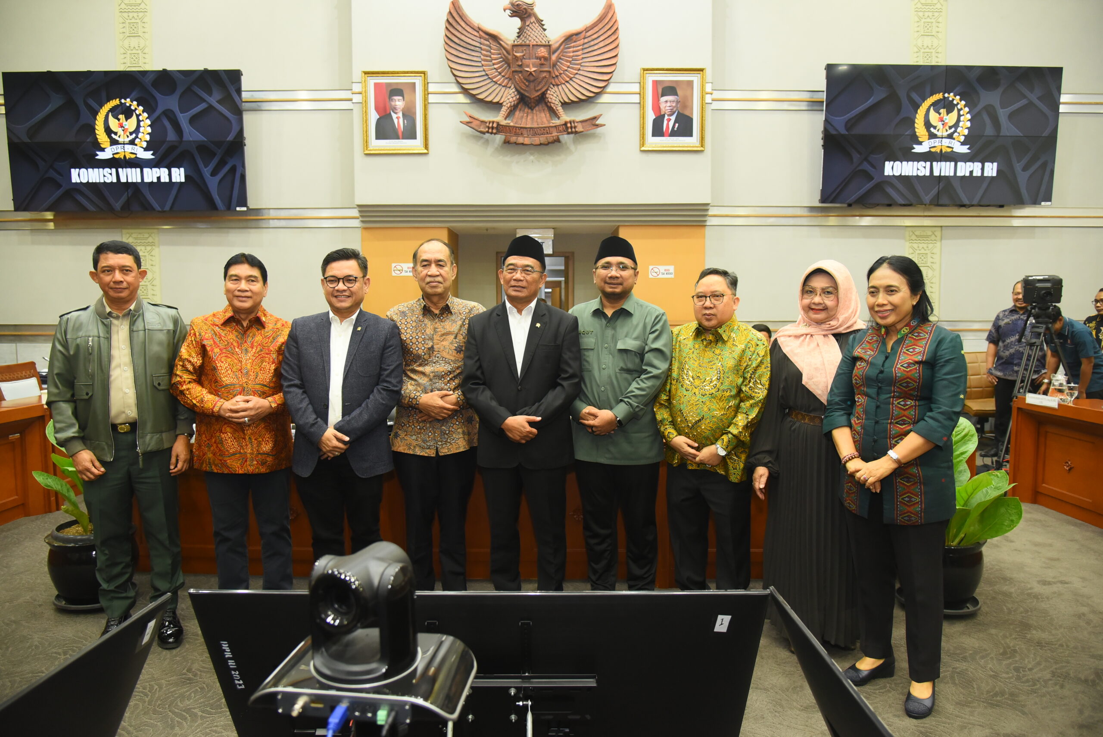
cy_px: 368
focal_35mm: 24
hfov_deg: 73.7
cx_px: 552
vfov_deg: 53.2
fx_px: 736
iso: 1600
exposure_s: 1/160
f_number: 4
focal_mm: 24
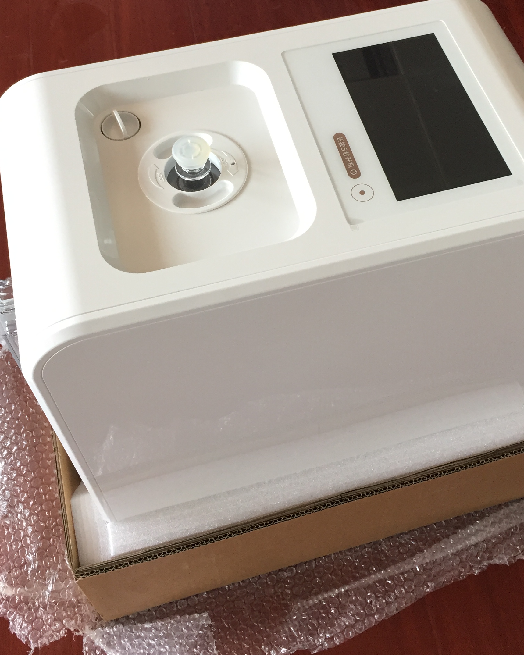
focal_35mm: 43
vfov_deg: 42.5
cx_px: 295
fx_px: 834
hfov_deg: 34.8
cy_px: 242
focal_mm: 4.15
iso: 50
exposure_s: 1/33
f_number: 2.2
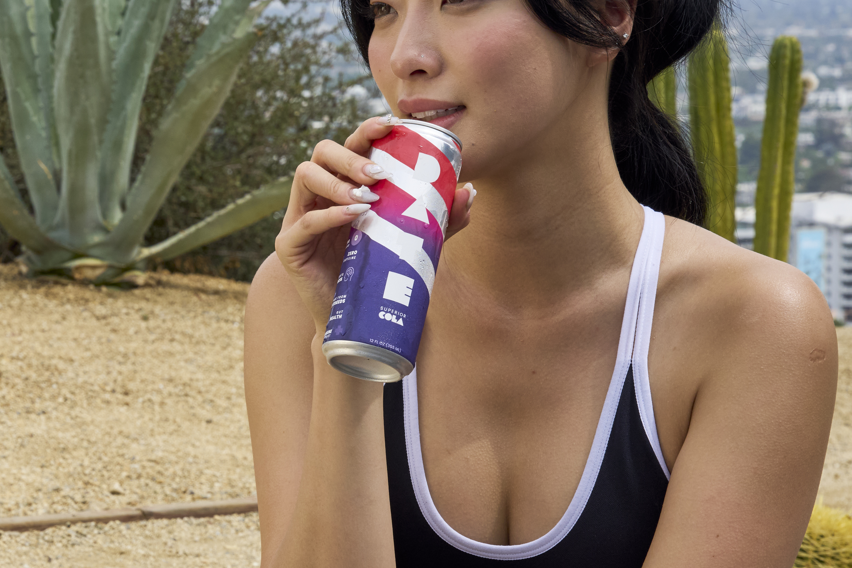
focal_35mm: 120
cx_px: 62
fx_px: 2832
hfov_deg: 16.8
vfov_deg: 11.5
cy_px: 333
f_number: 11
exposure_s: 1/640
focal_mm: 54.3
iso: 200
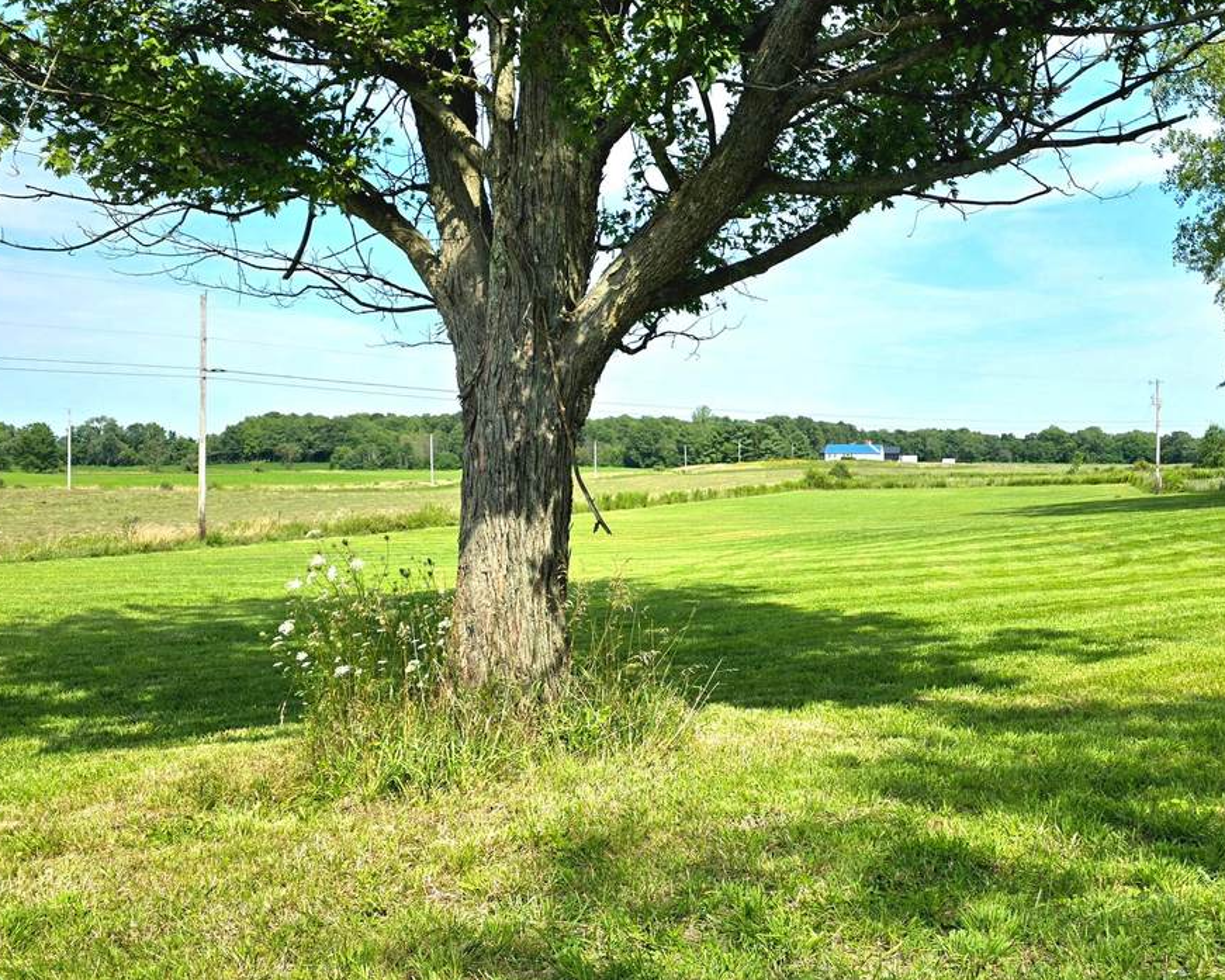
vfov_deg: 44.5
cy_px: 453
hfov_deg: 53.9
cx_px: 723
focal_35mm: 33
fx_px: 1197
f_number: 1.7
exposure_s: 1/769
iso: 12
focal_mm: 6.3
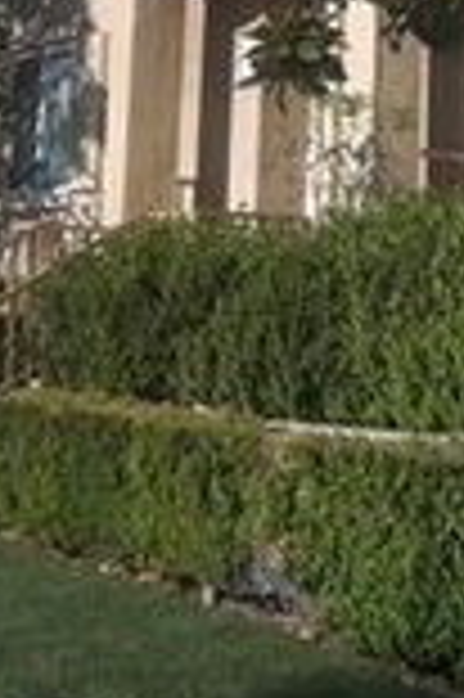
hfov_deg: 15.6
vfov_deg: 22.8
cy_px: 5
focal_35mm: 86
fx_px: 1666
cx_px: 426
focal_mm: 2.47
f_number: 1.9
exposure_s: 1/1976
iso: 40
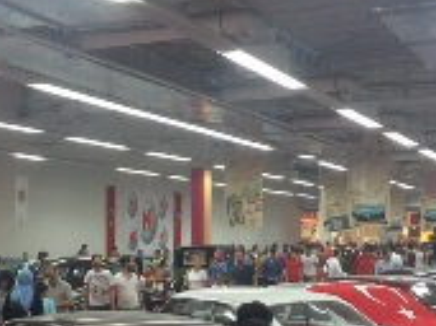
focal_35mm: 76
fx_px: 957
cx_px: 130
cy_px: 232
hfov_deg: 25.5
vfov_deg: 19.3
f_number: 2.2
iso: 32
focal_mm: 4.15
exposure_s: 1/15
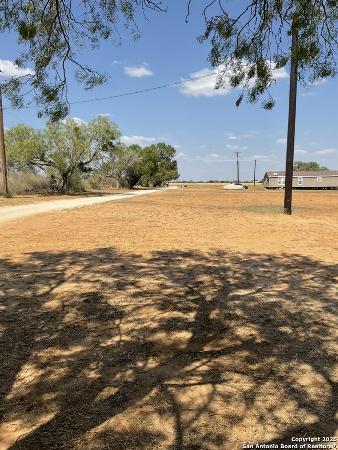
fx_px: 378
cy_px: 225
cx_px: 169
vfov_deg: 61.7
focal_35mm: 29
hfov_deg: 48.2
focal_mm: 3
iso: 16
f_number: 1.8
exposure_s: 1/2227
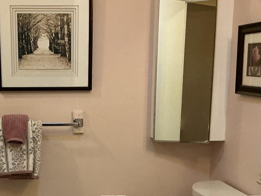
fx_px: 498
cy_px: 175
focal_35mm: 66
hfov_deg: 28.9
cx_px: 61
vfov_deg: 21.8
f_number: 1.8
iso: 200
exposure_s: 1/60
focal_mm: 3
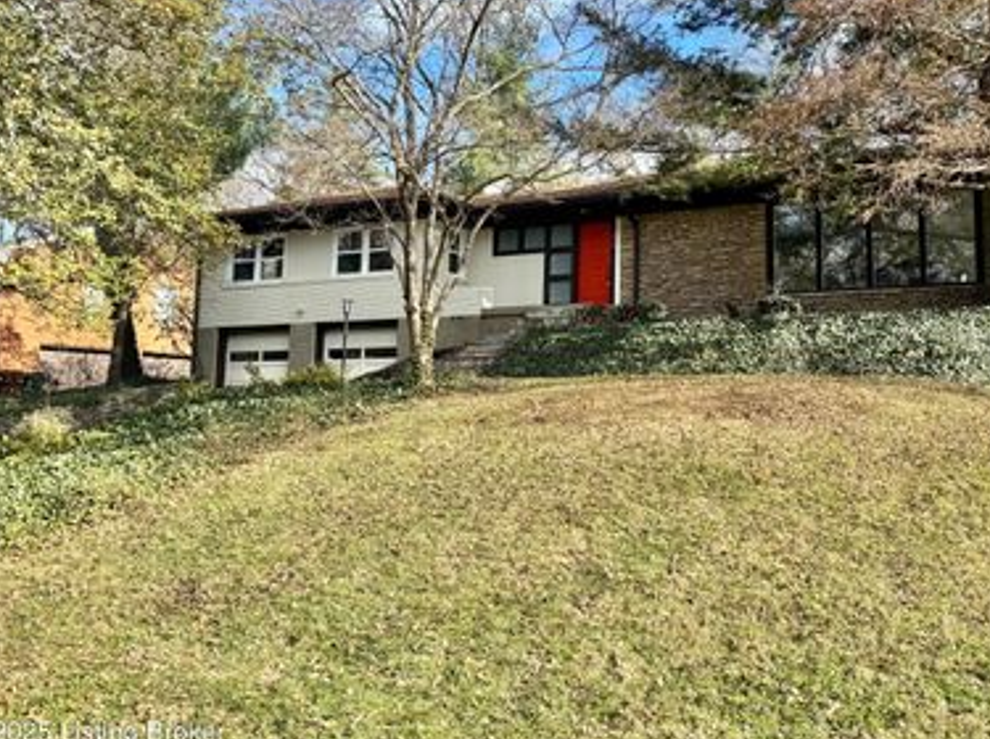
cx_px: 628
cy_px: 284
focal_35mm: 32
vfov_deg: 43.7
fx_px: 914
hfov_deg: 56.1
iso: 80
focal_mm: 6.76
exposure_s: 1/1980
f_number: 1.78
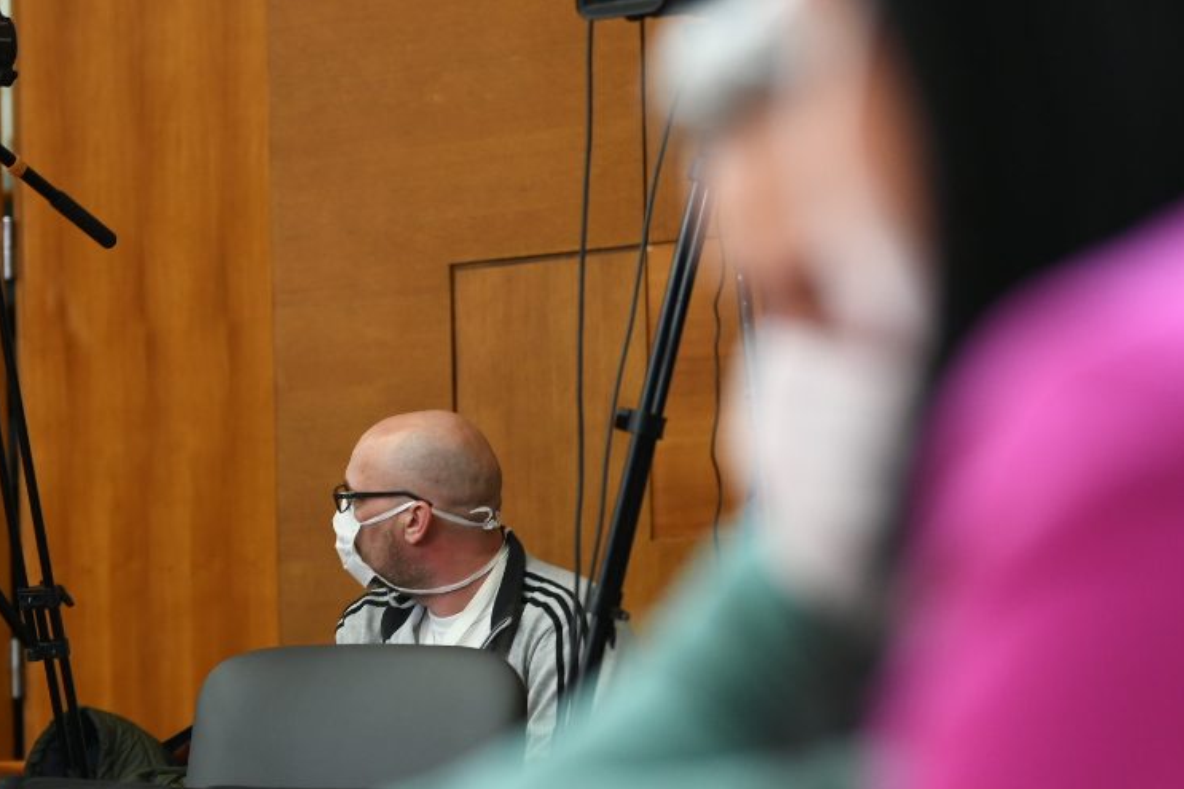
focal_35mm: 218
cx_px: 378
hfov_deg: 9.4
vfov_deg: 6.3
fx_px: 7168
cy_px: 528
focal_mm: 100
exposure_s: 1/100
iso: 1000
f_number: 2.8
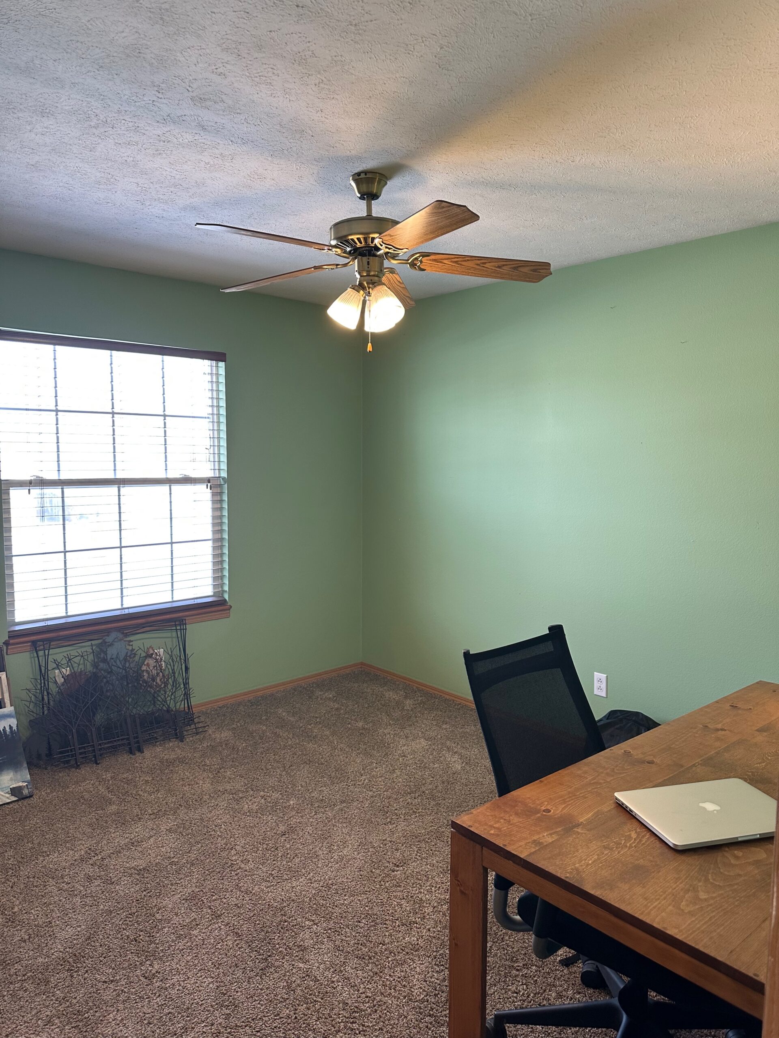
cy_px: 519
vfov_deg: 71.6
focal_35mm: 24
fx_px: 720
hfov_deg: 56.8
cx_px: 390
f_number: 1.78
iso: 160
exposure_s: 1/120
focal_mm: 6.86
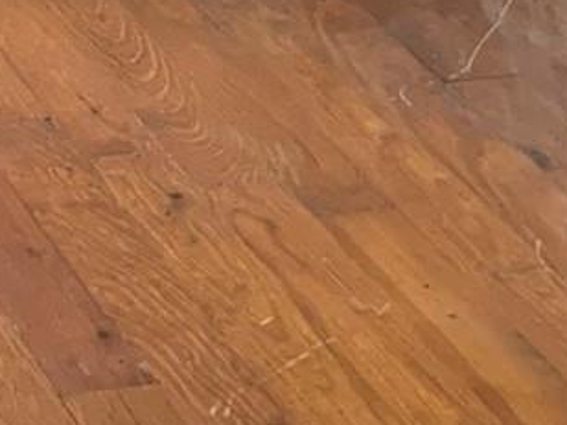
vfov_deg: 7.8
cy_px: -684
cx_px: -499
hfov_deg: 10.6
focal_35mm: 173
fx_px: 2834
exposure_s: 1/60
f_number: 1.8
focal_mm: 4.25
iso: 250
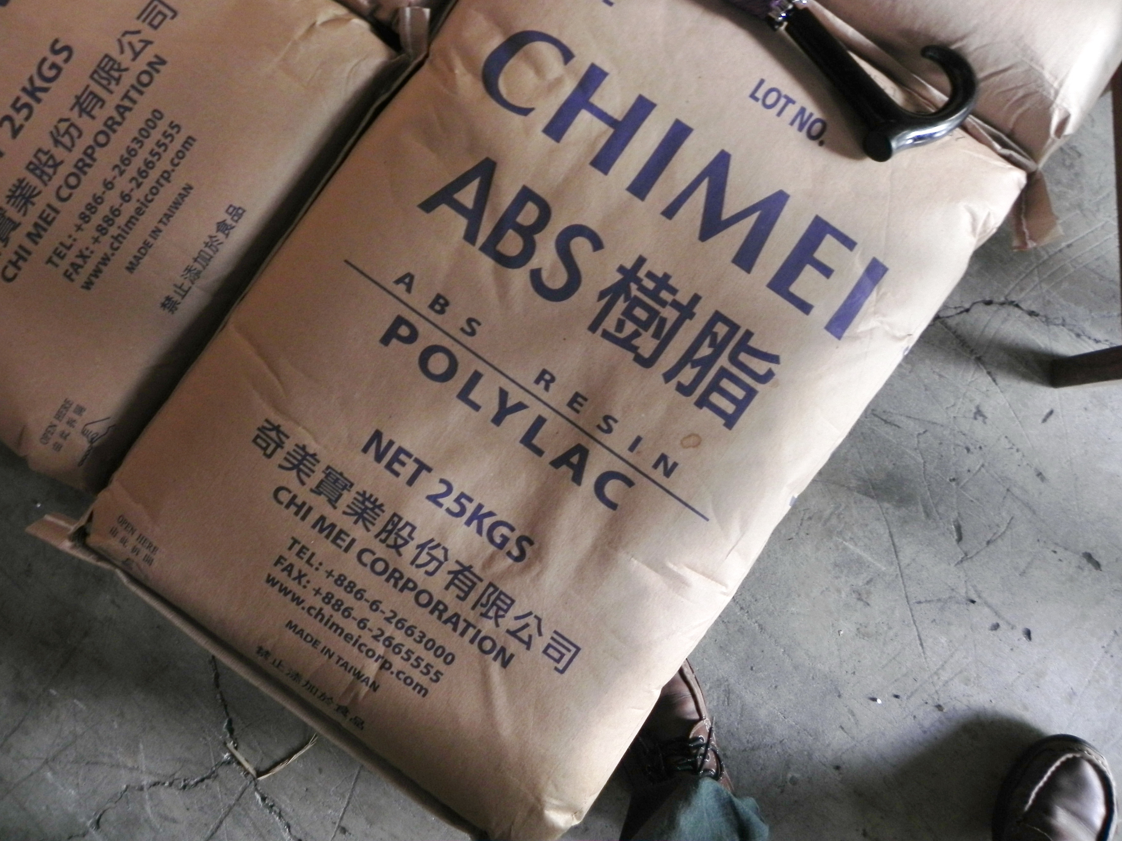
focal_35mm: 26
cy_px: 420
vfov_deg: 53.1
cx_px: 561
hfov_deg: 67.3
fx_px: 843
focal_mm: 4.6
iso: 202
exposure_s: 1/30
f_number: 2.8
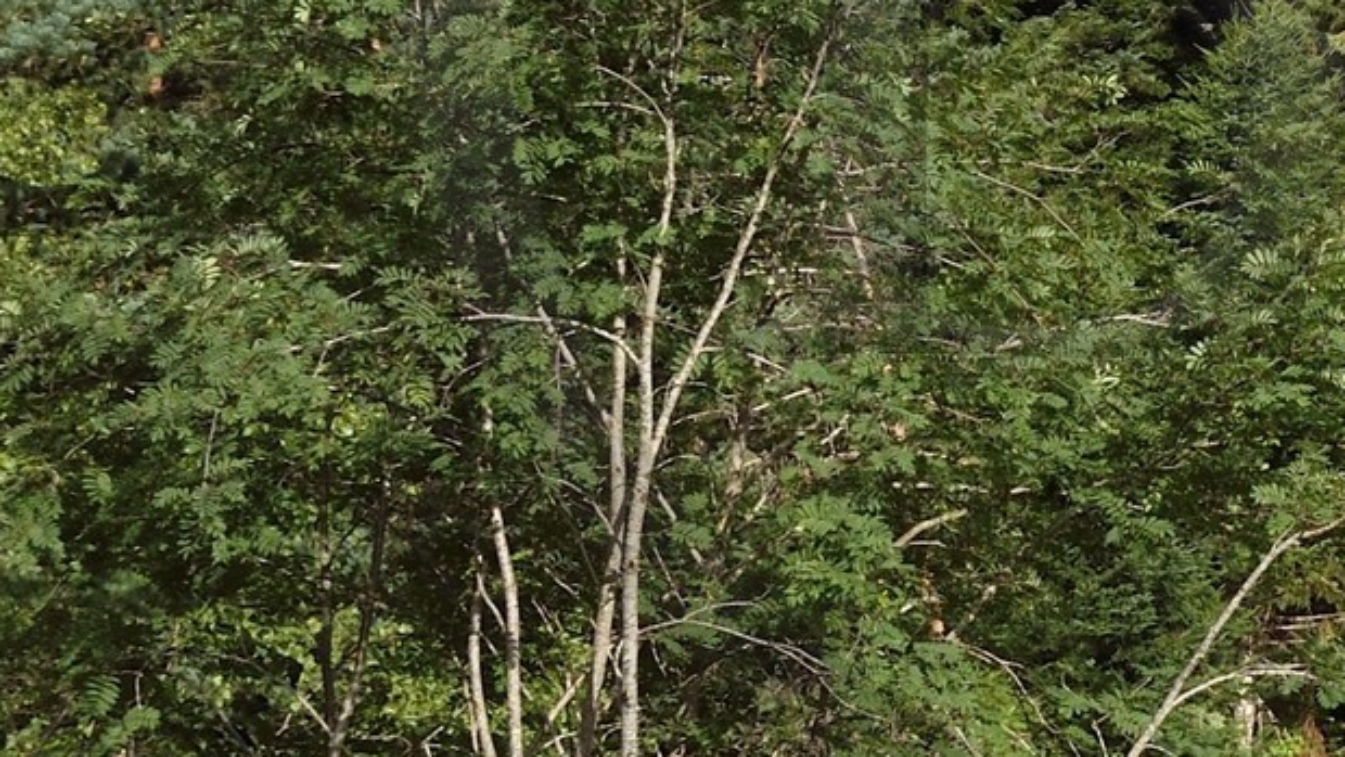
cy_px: -43
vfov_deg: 8.5
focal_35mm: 142
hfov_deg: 14.8
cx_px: 1404
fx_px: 5065
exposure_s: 1/320
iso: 200
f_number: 11
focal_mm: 35
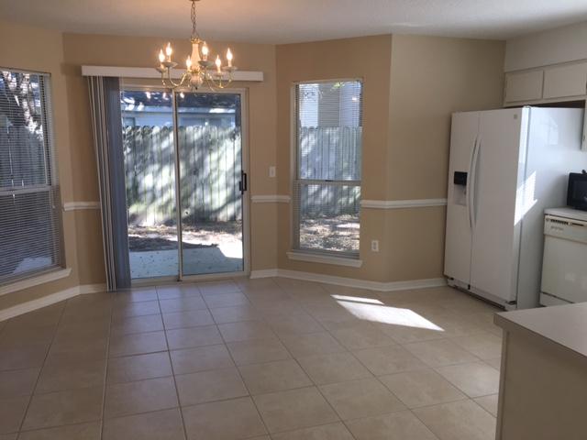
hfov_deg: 61.7
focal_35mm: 29
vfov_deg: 48.2
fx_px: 492
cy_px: 220
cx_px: 294
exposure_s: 1/120
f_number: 2.2
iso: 40
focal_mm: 4.15
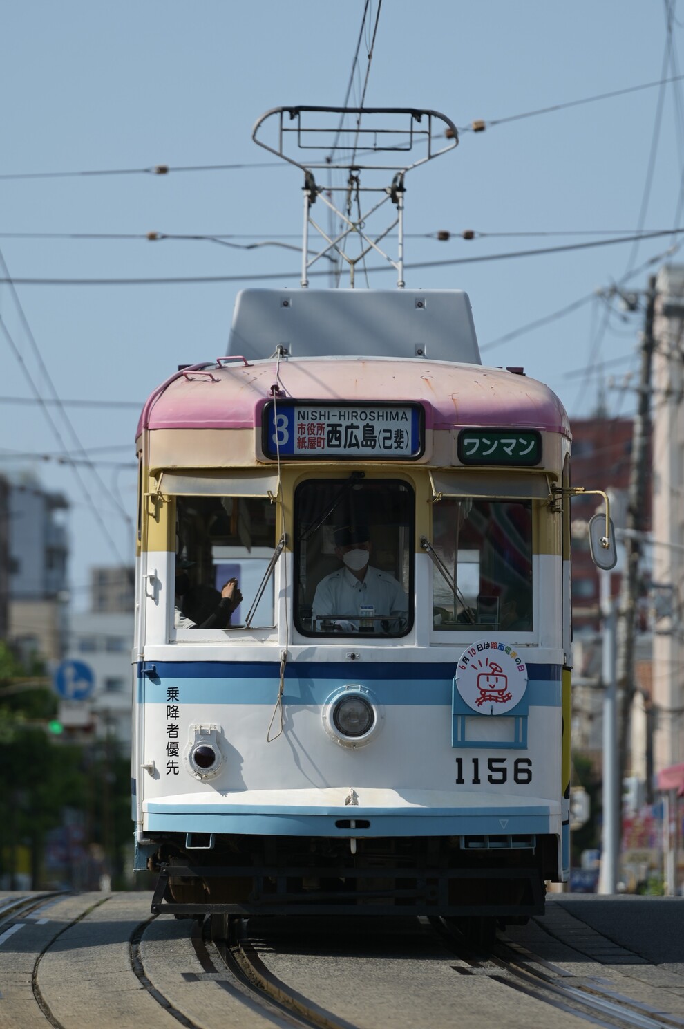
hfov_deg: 6.9
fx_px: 5708
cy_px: 514
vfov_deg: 10.3
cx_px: 342
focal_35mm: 200
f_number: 2.8
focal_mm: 200
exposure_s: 1/1600
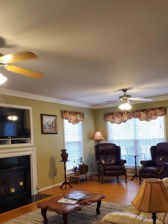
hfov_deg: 41.7
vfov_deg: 53.6
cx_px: 73
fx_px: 220
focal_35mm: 34
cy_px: 134
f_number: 2.4
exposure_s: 1/40
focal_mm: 4.3
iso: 200
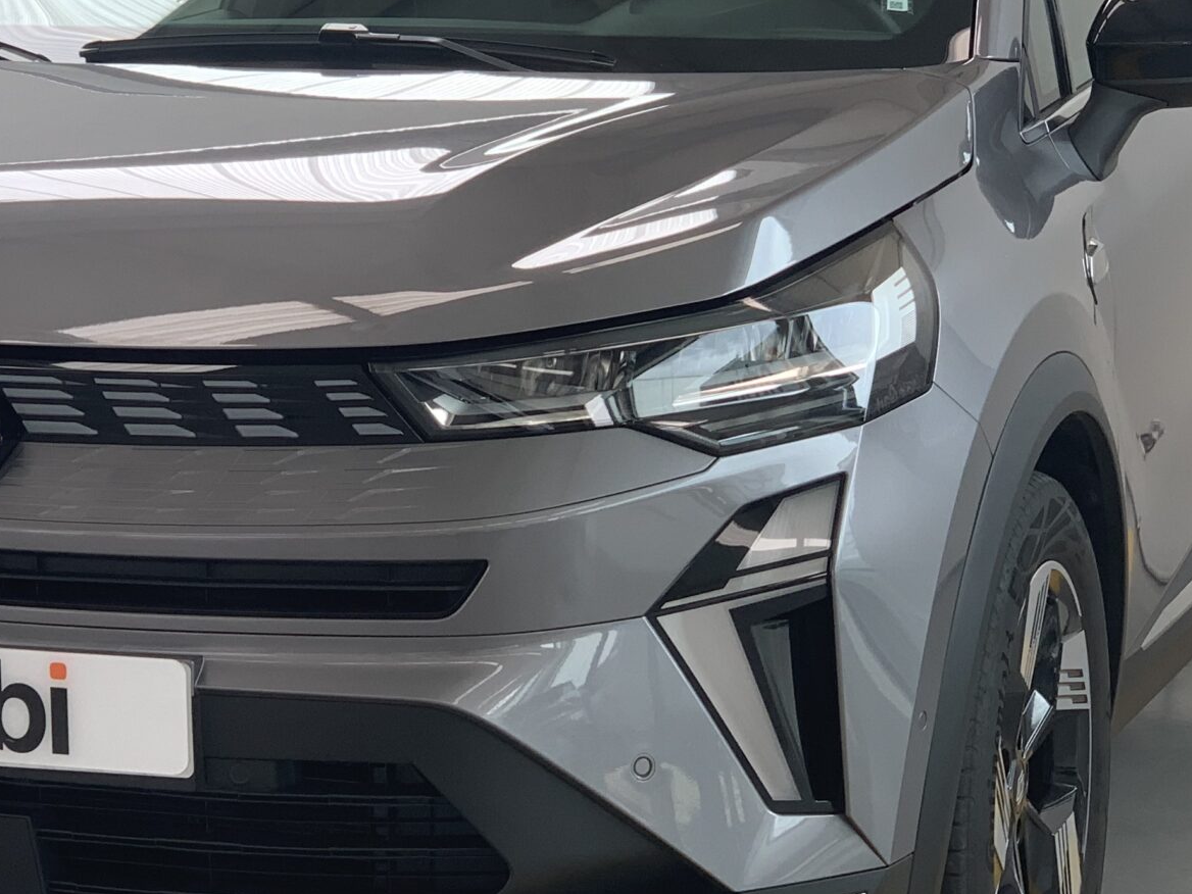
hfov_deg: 17.2
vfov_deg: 13.0
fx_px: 3926
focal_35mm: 114
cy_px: 342
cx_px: 401
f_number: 2.4
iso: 40
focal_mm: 6
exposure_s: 1/122
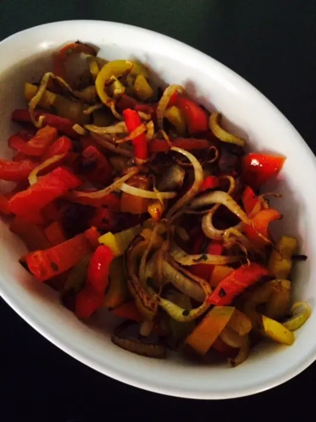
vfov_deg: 61.7
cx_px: 158
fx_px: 353
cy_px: 211
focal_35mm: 29
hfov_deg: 48.2
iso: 640
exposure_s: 1/15
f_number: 2.2
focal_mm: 4.15
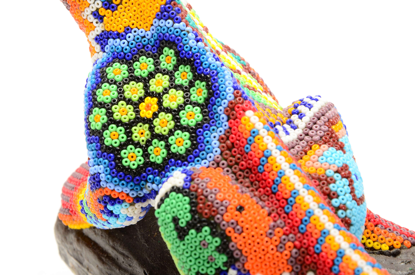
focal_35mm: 158
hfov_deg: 13.1
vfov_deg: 8.7
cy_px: 138
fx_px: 1812
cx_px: 208
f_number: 13
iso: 200
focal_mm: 105
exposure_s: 1/160
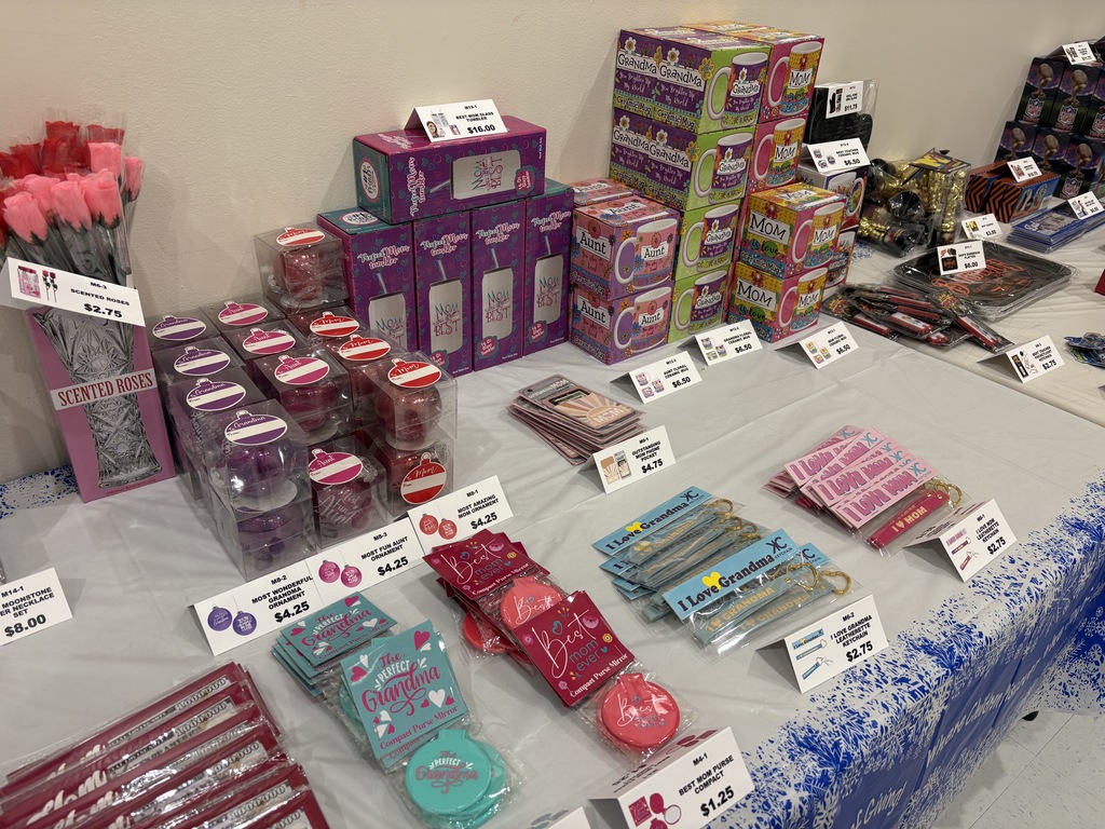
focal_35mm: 26
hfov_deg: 67.3
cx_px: 552
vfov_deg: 53.1
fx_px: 830
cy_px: 414
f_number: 1.6
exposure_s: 1/120
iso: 80
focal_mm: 5.96
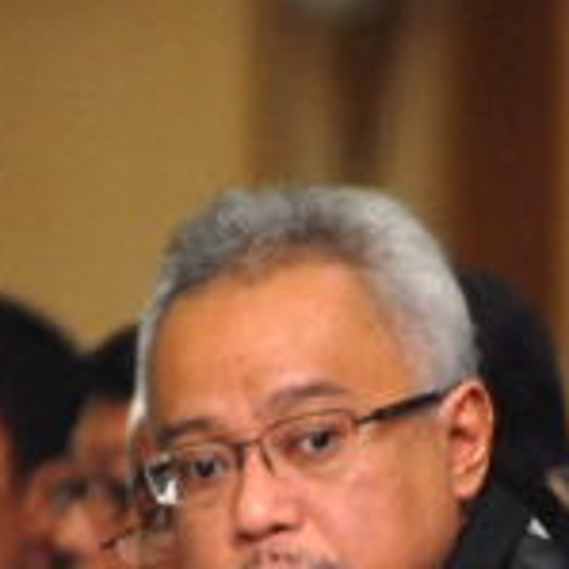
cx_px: 432
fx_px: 14264
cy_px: 531
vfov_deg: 2.3
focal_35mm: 767
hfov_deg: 2.3
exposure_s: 1/50
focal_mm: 200
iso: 400
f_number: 2.8
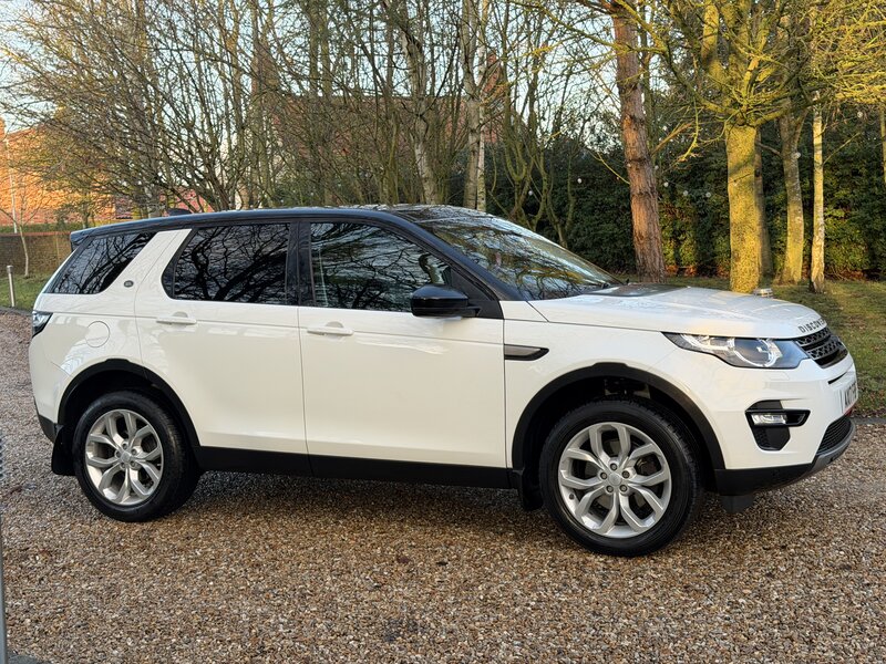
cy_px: 332
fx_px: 1229
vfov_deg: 30.3
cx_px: 443
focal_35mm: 48
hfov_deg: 39.7
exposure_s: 1/160
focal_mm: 6.76
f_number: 1.78
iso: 50
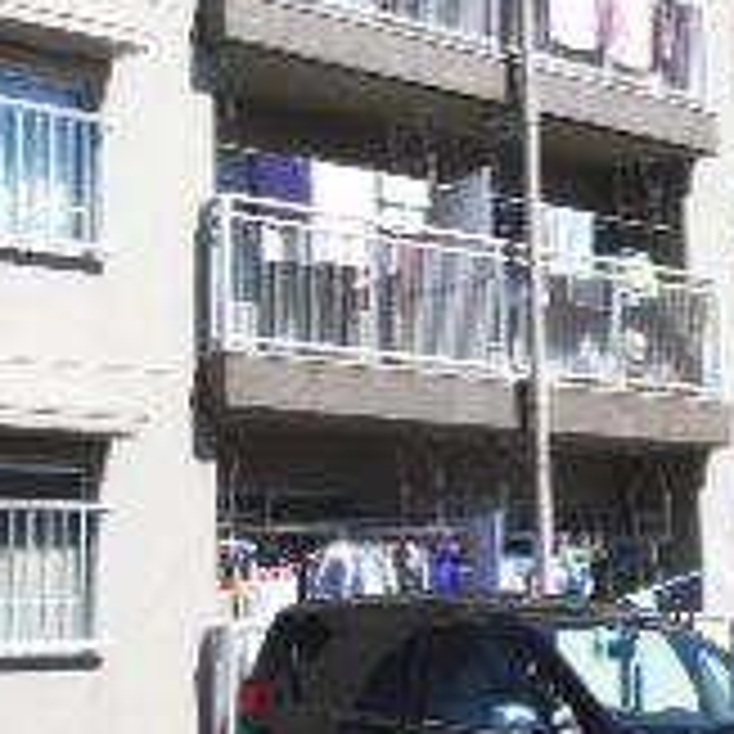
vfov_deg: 19.9
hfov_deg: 19.9
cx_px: 504
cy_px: 248
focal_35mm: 87
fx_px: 2087
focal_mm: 4.5
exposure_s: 1/800
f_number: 3.7
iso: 80
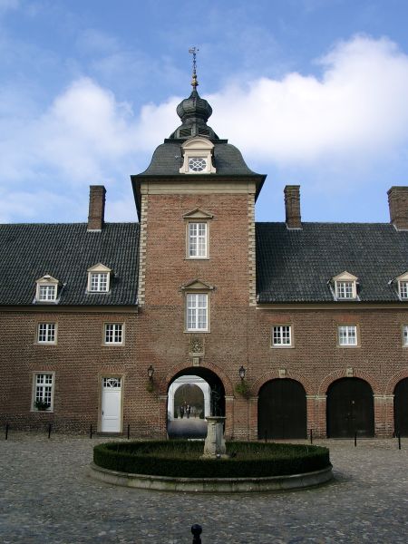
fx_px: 534
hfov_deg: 41.8
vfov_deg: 54.0
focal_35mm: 34
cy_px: 272
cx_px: 204
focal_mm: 7.13
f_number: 4
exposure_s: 1/601
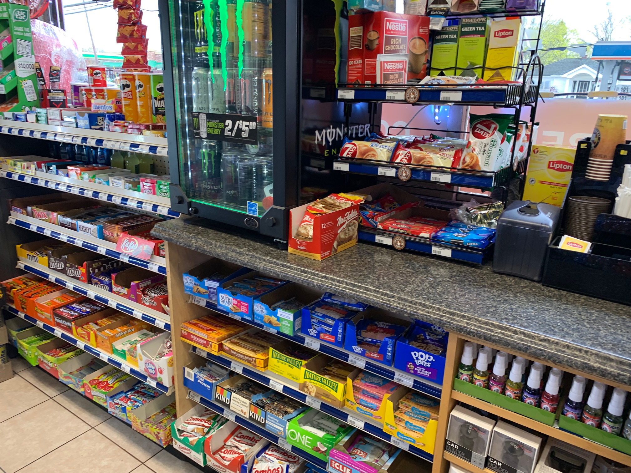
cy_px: 236
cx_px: 316
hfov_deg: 67.3
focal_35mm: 26
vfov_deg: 53.1
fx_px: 474
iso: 80
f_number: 1.8
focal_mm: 4.25
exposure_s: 1/60
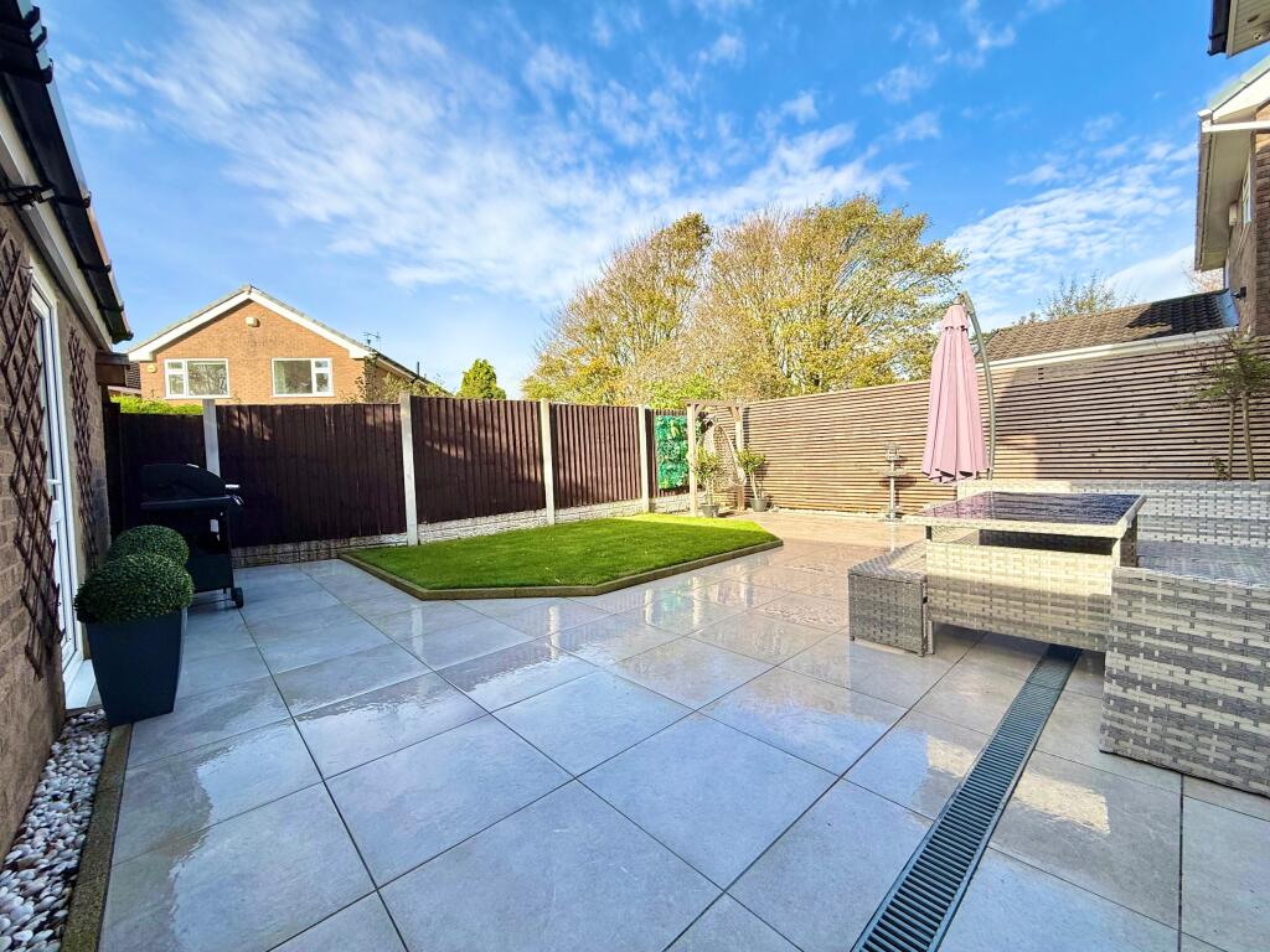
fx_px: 514
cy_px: 476
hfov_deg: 102.1
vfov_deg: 85.7
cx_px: 635
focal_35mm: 14
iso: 50
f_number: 2.2
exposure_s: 1/914
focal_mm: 2.22
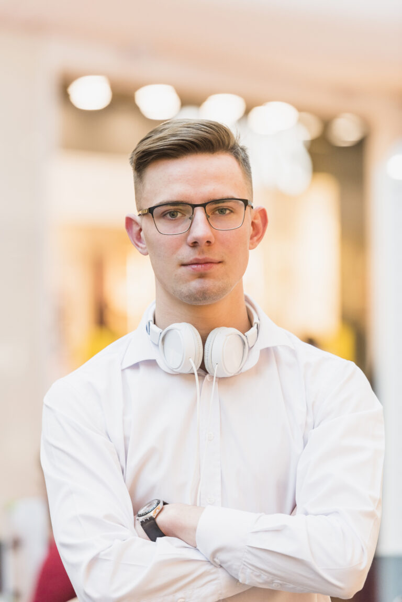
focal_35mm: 155
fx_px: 2594
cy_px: 301
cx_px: 201
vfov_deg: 13.2
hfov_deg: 8.9
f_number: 3.2
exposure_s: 1/100
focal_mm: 155
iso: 500
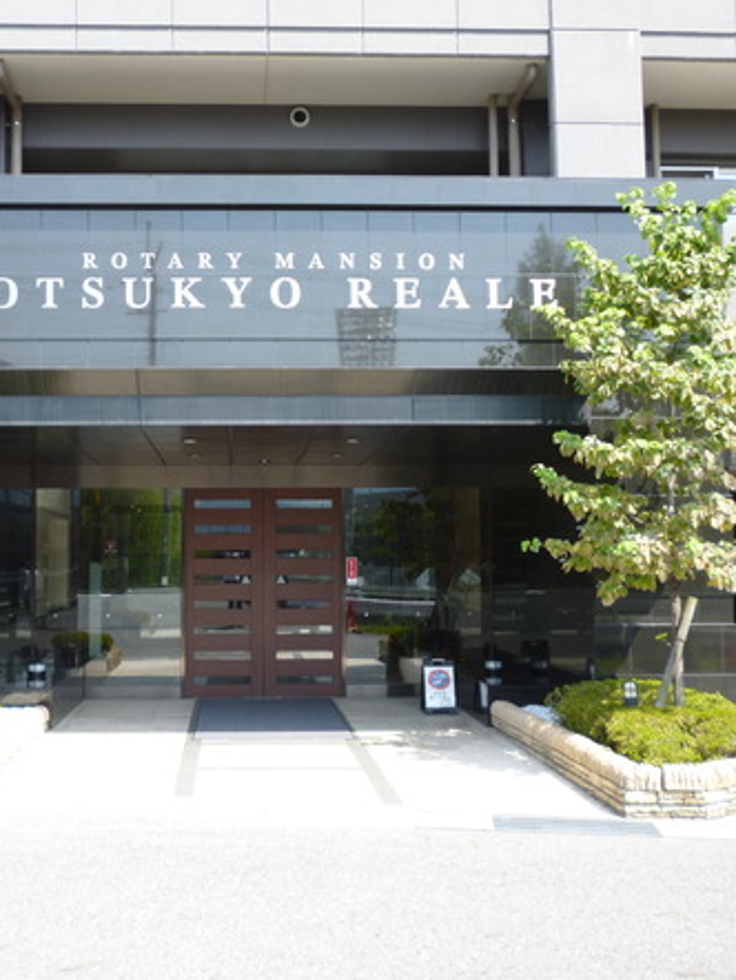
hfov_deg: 37.5
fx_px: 1076
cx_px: 264
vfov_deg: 49.0
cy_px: 492
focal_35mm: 38
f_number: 3.1
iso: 100
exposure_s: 1/200
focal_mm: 5
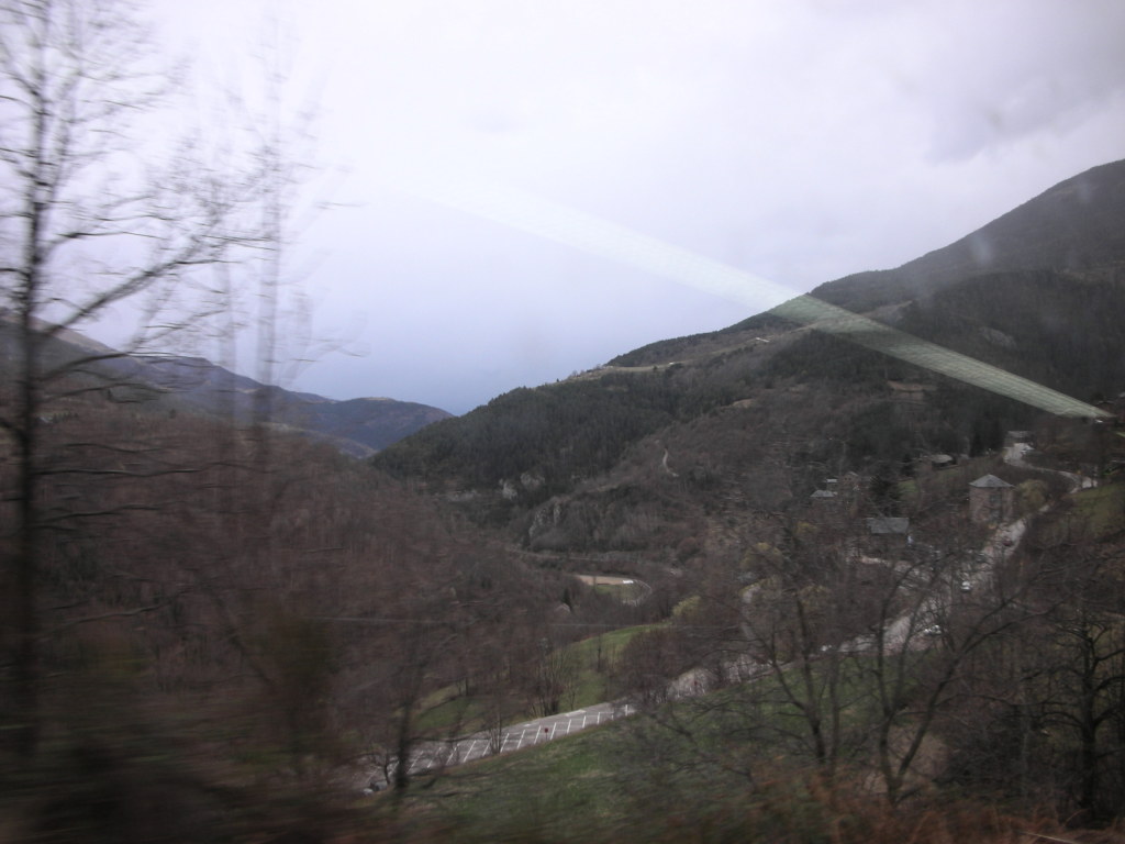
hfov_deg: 52.6
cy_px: 422
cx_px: 562
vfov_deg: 40.7
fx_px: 1137
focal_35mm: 35
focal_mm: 5.8
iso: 50
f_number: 3
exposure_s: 1/31.5
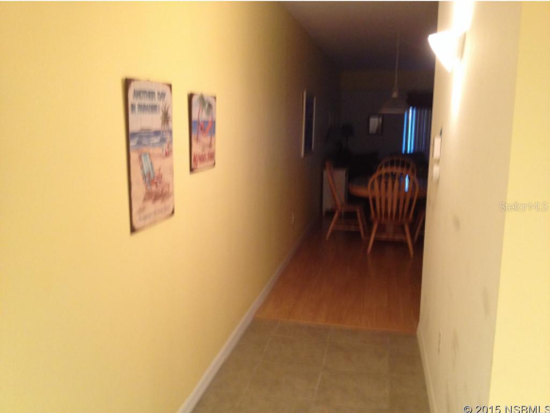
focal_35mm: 35
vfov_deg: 40.7
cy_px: 206
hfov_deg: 52.6
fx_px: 556
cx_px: 275
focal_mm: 4.28
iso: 200
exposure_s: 1/20
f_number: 2.4
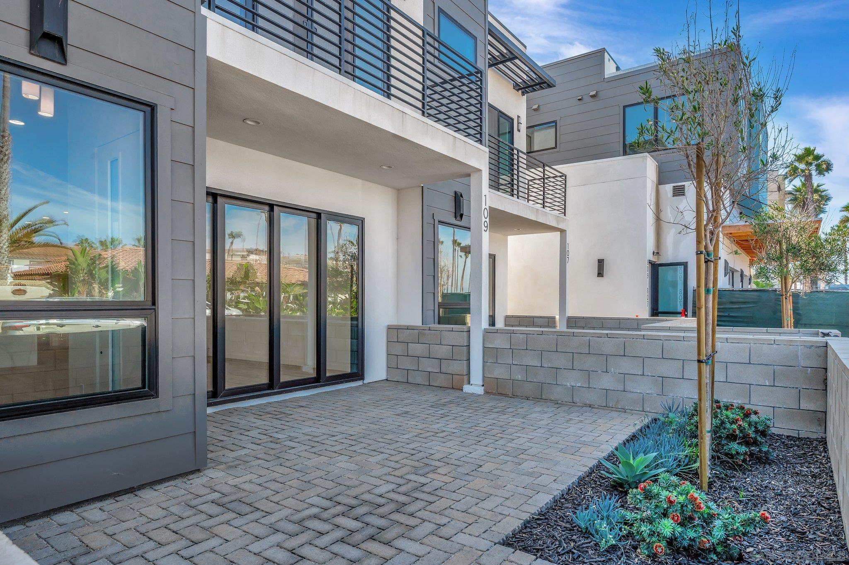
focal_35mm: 20
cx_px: 424
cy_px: 282
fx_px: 483
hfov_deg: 82.6
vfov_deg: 60.6
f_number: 8
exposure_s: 1/200
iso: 400
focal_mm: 20.5
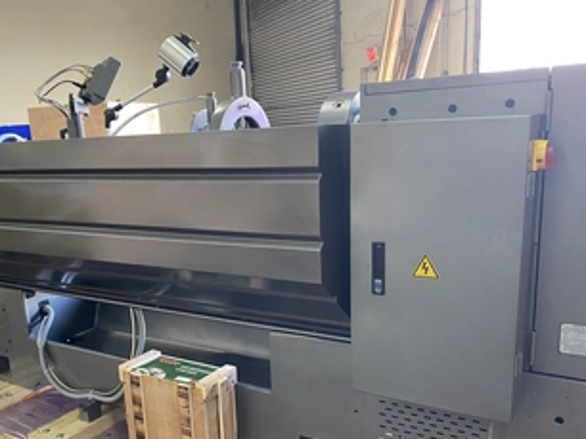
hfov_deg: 53.9
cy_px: 286
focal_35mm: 34
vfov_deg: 41.3
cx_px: 264
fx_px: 575
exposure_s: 1/60
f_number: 1.8
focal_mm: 4.25
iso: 160
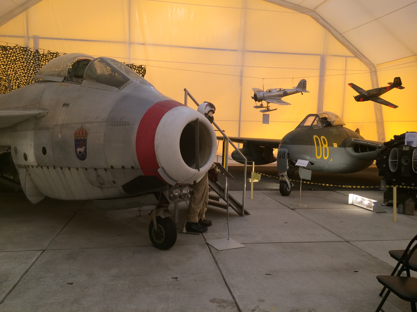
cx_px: 208
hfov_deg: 61.7
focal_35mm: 29
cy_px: 156
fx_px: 349
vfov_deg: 48.2
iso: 50
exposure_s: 1/33
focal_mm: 4.15
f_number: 2.2
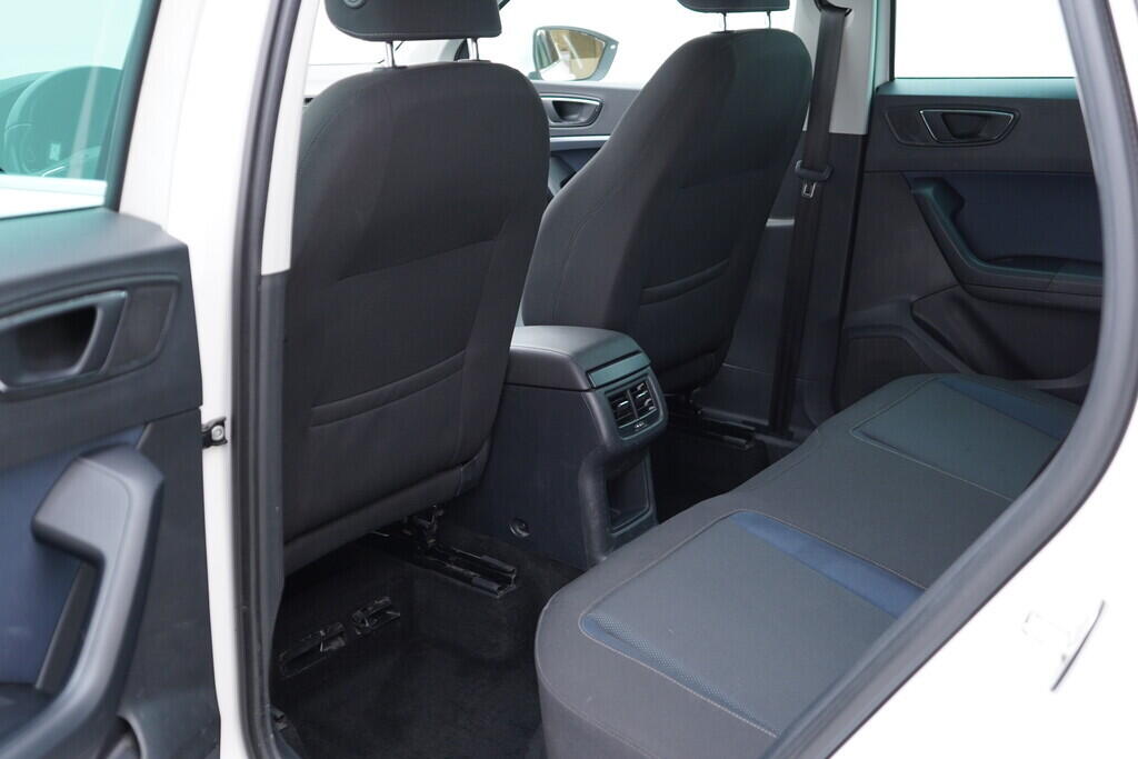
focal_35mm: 36
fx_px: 1138
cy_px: 380
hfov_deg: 53.1
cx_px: 569
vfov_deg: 36.9
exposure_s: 1/40
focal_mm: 24
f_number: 2.8
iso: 320
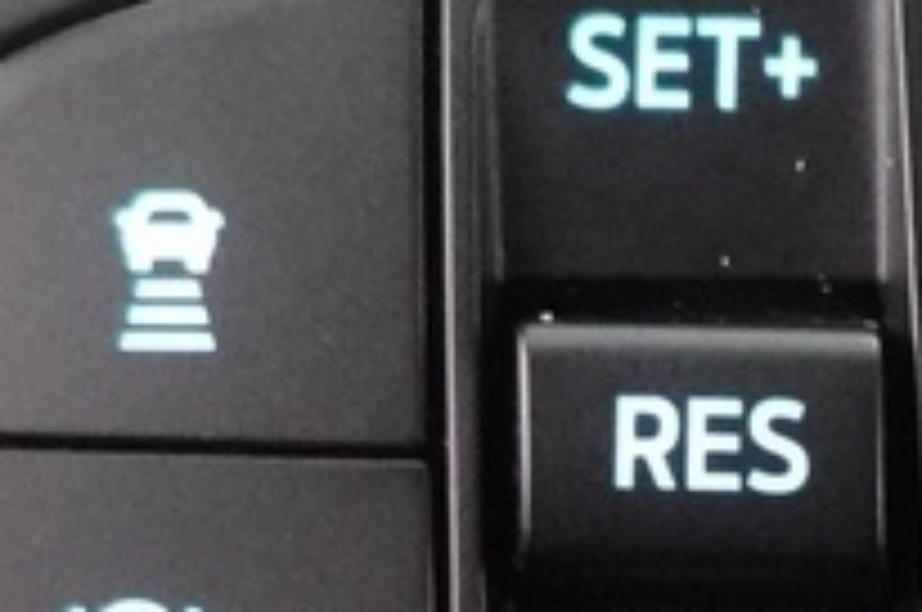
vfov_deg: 7.2
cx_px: 1066
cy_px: 526
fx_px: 4858
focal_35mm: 190
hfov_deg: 10.7
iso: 3200
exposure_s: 1/40
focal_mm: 9.4
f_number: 1.8
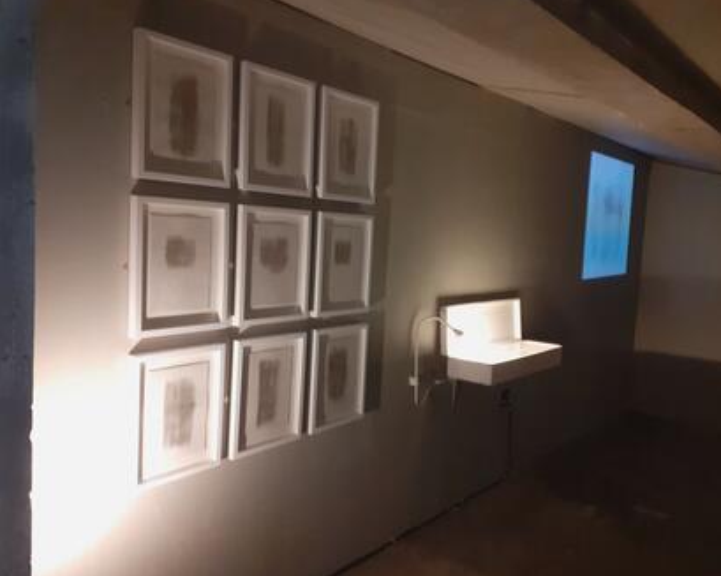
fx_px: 619
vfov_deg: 50.0
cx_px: 367
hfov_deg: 60.5
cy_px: 289
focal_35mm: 29
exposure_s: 1/25
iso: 320
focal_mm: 3.6
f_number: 1.9
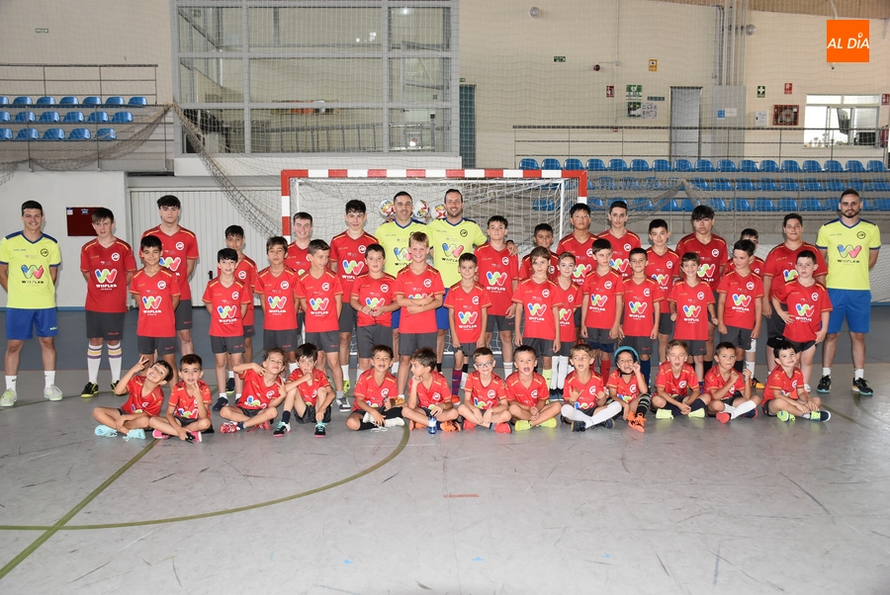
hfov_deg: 57.2
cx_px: 445
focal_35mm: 33
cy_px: 298
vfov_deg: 40.1
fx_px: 817
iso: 800
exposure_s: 1/60
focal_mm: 22
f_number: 3.5
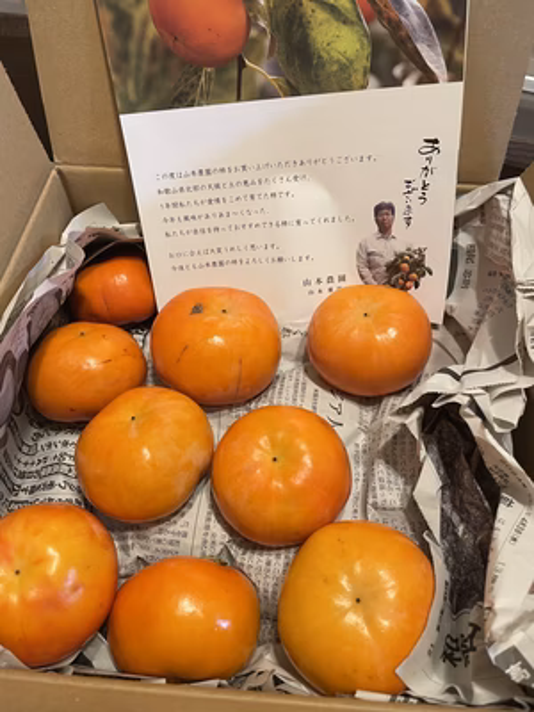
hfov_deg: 53.1
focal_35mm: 26
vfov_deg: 67.3
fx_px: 535
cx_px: 267
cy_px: 356
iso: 125
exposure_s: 1/50
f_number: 1.6
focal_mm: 4.2
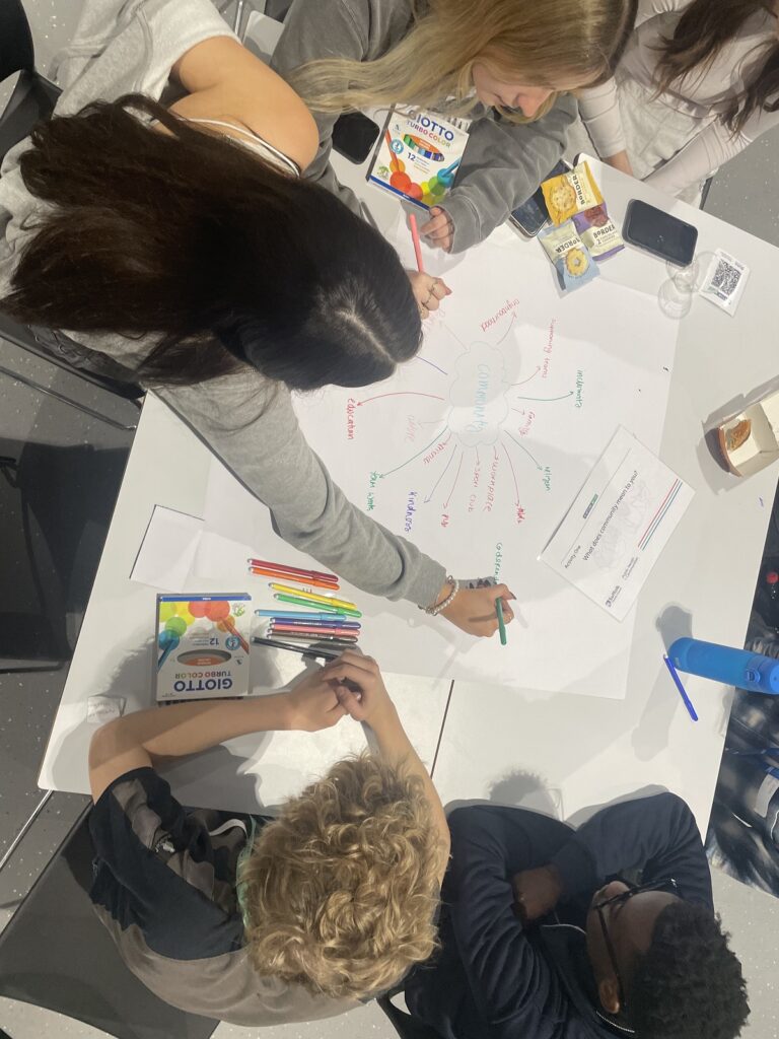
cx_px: 390
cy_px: 520
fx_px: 780
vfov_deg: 67.3
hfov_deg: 53.1
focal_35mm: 26
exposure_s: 1/100
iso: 100
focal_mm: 4.2
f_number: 1.6
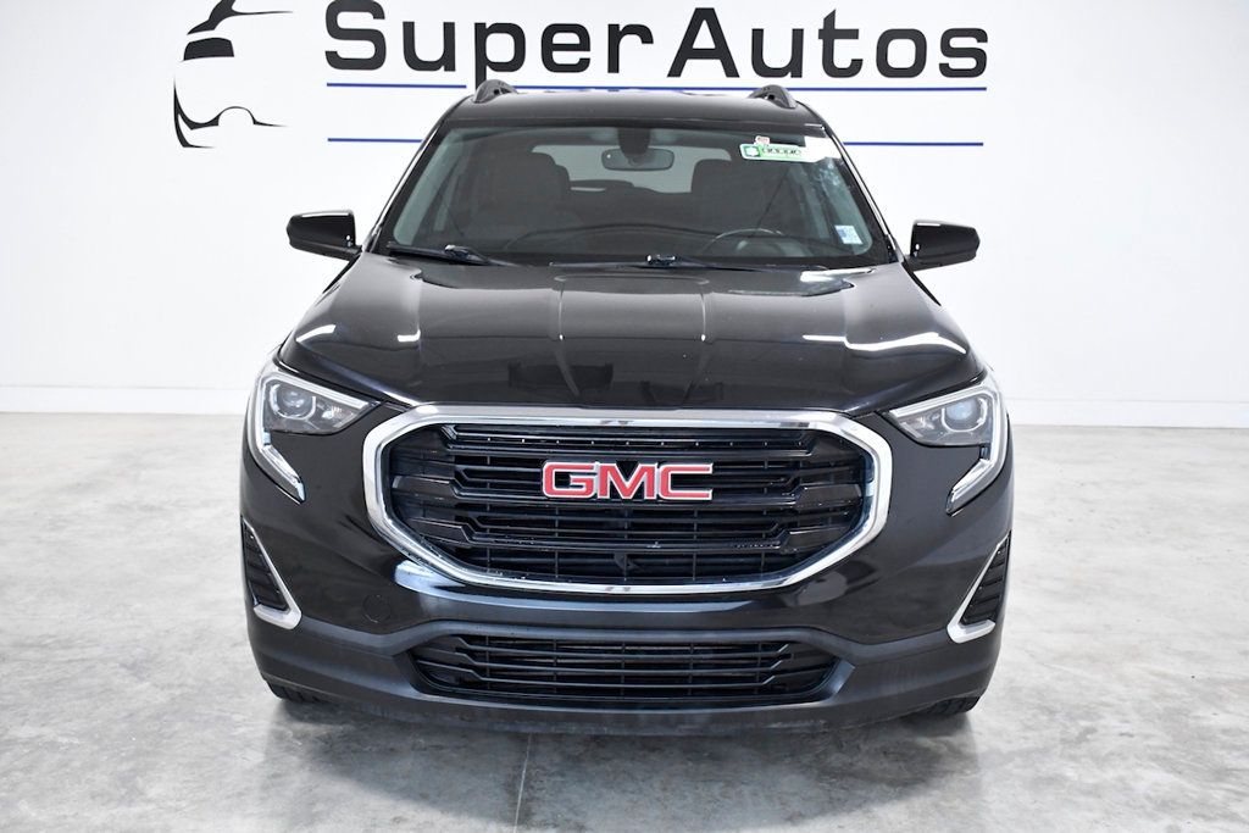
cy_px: 416
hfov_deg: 48.5
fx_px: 1388
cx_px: 624
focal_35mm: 40
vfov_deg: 33.4
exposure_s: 1/200
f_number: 7.1
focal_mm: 27
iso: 2500
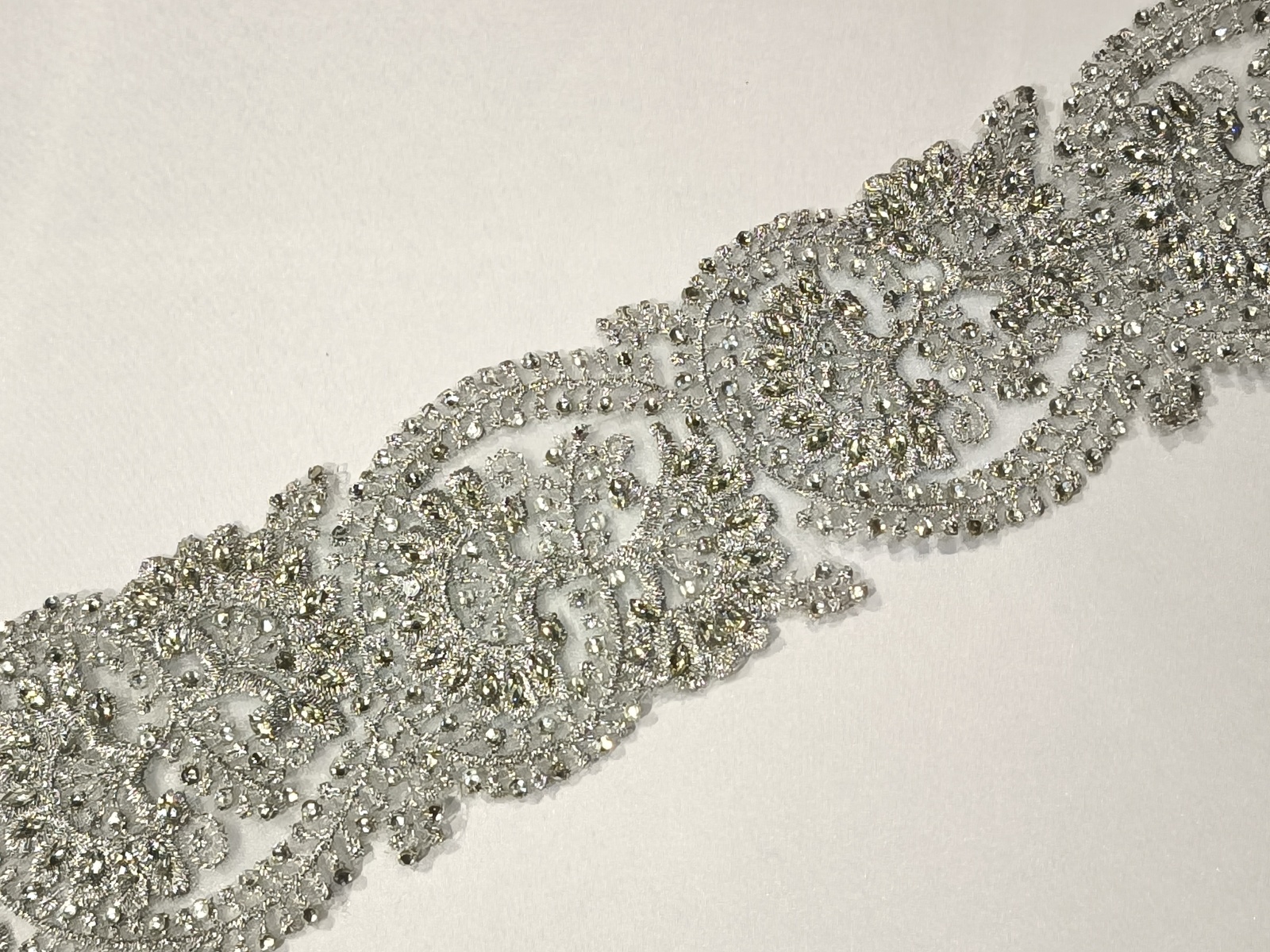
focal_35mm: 58
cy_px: 476
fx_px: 2128
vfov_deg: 25.2
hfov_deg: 33.2
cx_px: 635
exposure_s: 1/2421
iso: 2000
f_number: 1.6
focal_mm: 6.57
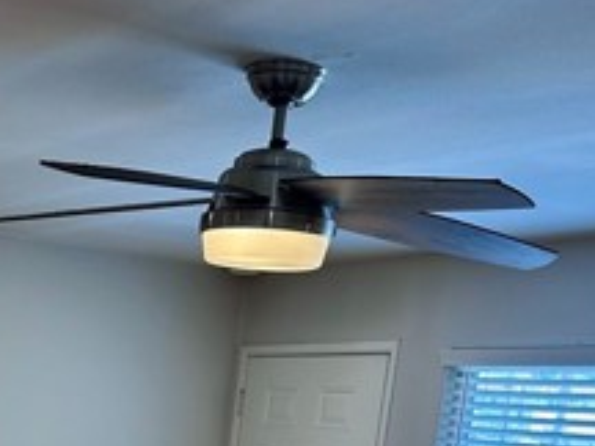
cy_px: 639
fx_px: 1220
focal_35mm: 71
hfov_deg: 26.3
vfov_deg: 18.7
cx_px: 33
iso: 100
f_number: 1.78
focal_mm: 6.86
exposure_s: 1/166
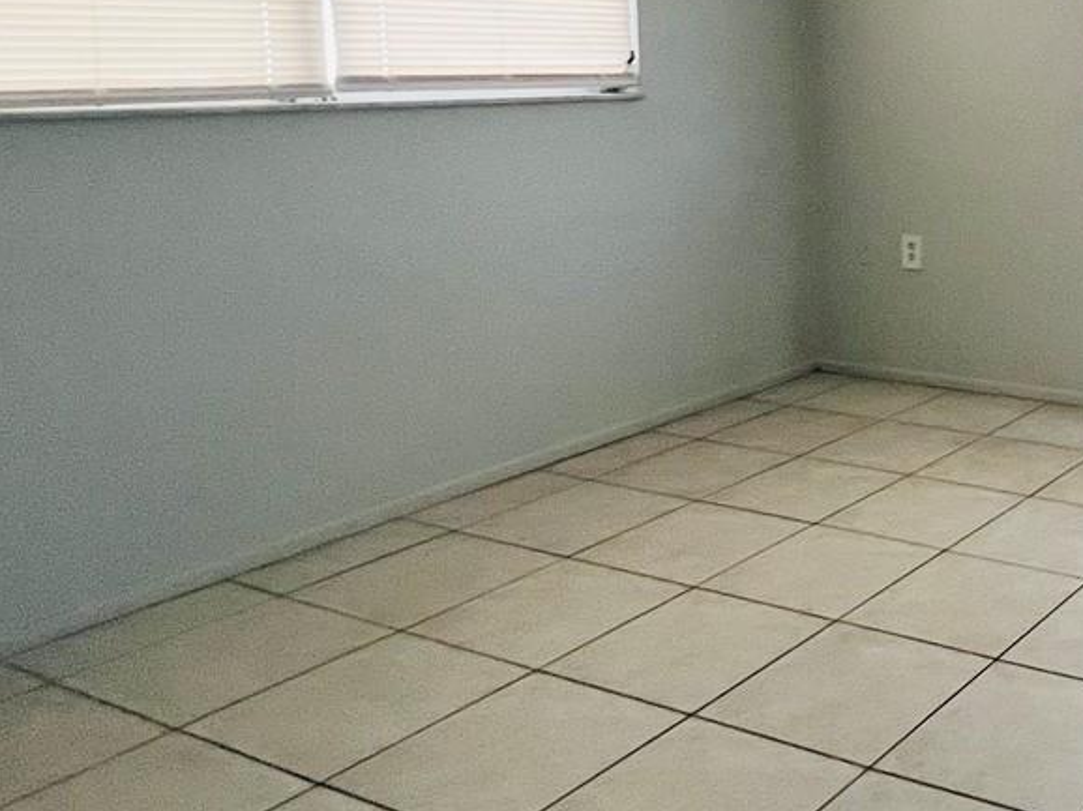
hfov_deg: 41.0
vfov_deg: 38.6
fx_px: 1126
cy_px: 200
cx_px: 1197
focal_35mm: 36
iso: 250
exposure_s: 1/60
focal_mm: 1.57
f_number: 1.8
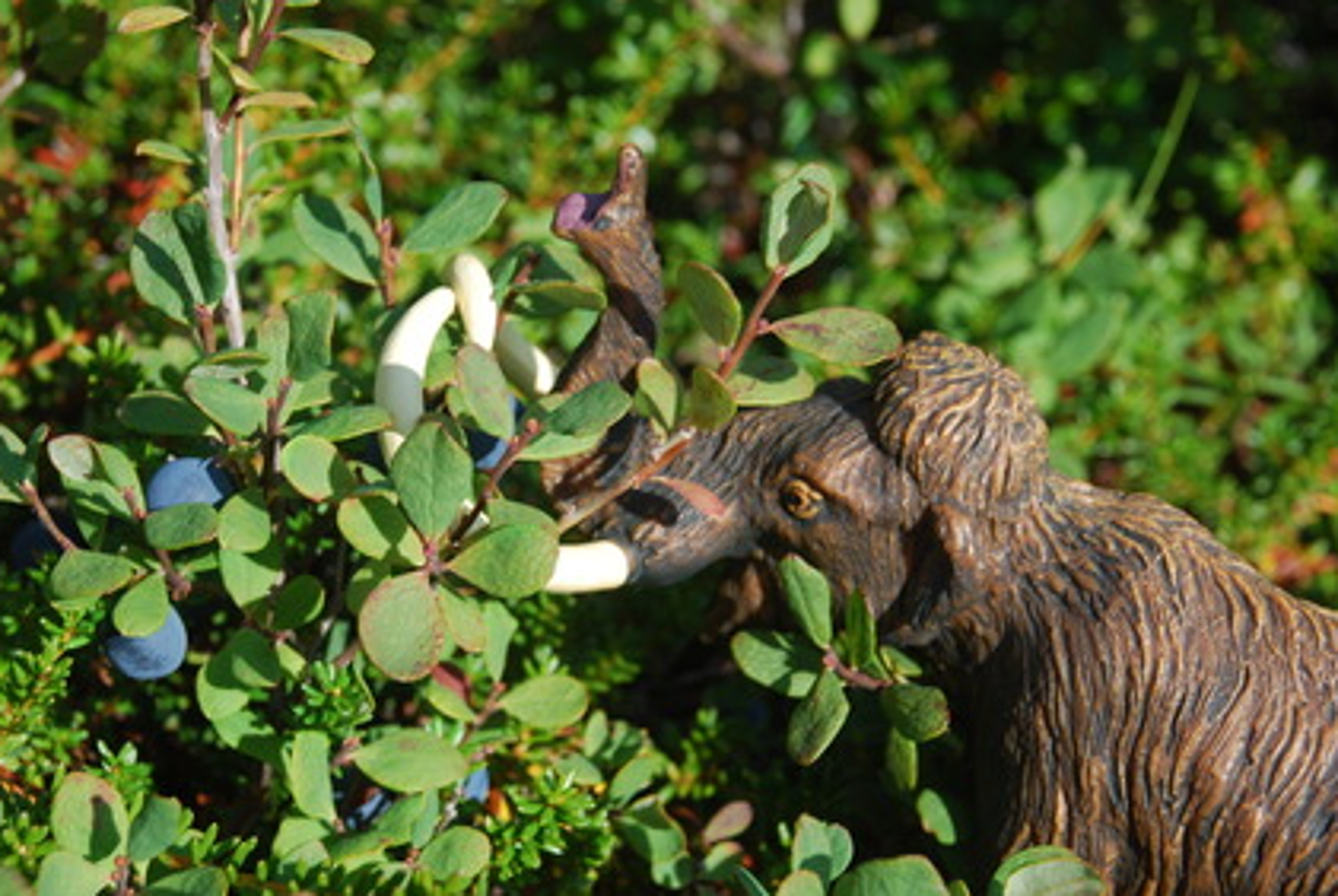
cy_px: 470
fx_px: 3833
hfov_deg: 19.8
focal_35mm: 103
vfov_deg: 13.3
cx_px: 596
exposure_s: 1/125
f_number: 9
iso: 160
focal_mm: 58
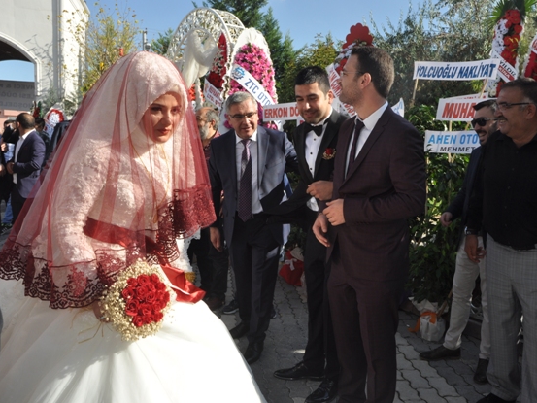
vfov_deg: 46.8
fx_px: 465
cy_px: 202
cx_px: 292
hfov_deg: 59.9
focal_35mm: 30
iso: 200
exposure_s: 1/200
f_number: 10
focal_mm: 18
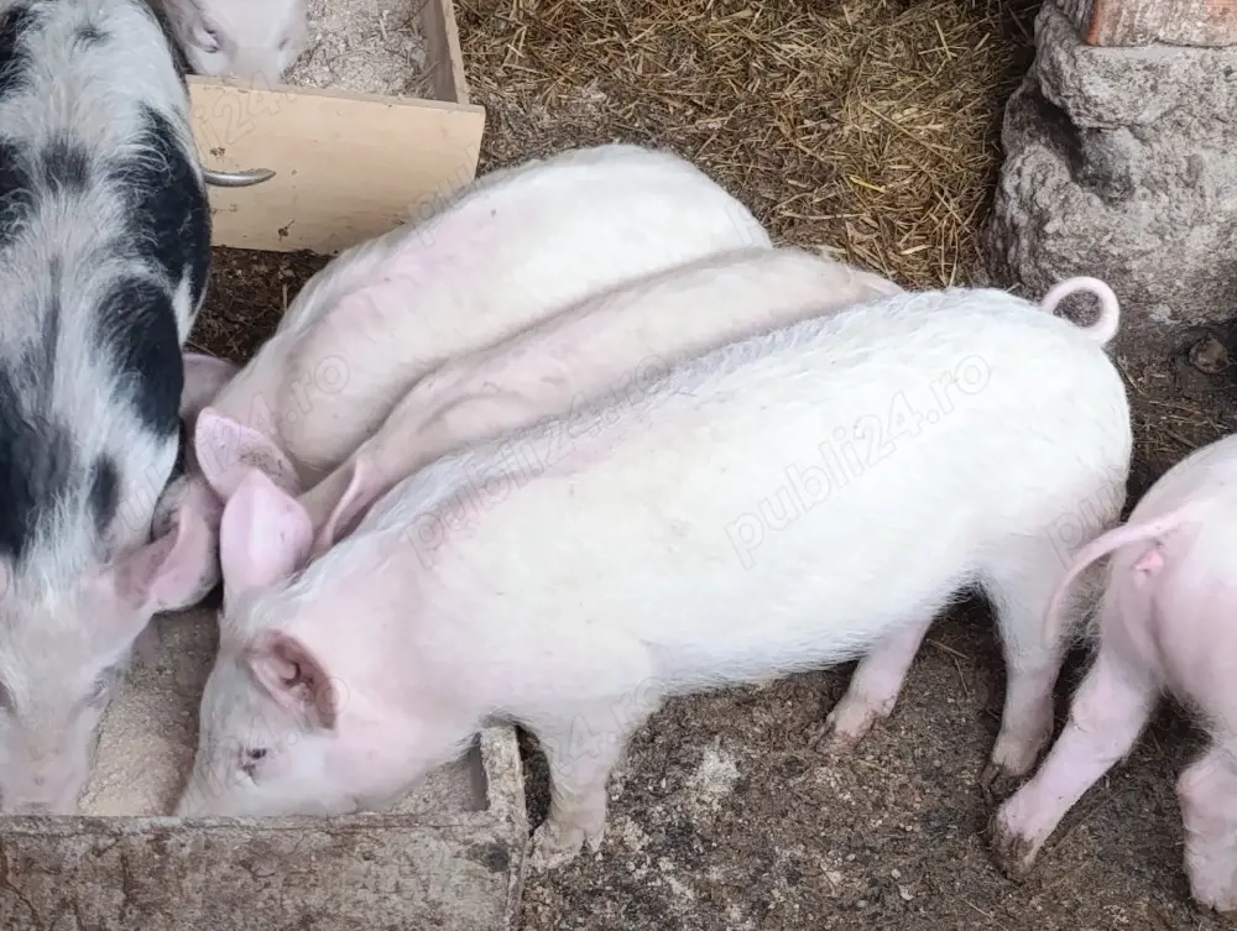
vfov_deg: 21.7
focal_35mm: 68
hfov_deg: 28.5
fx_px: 2433
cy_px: 466
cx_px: 618
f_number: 1.65
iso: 1255
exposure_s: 1/50
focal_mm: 6.11
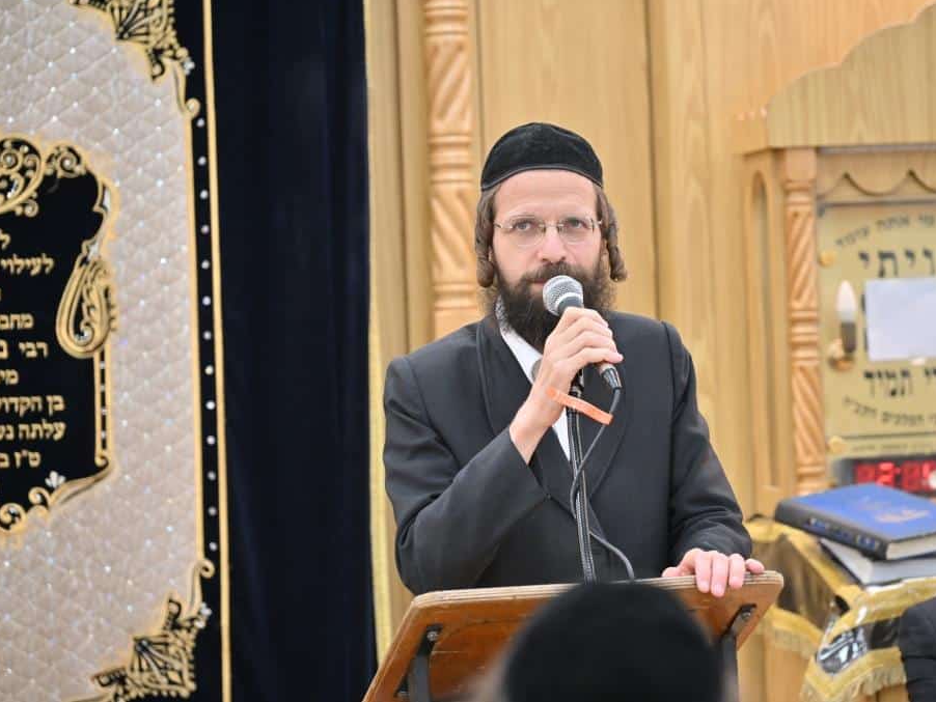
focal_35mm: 131
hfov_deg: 15.0
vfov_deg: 11.3
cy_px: 350
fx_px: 3543
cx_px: 526
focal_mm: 120
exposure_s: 1/200
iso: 1000
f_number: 4
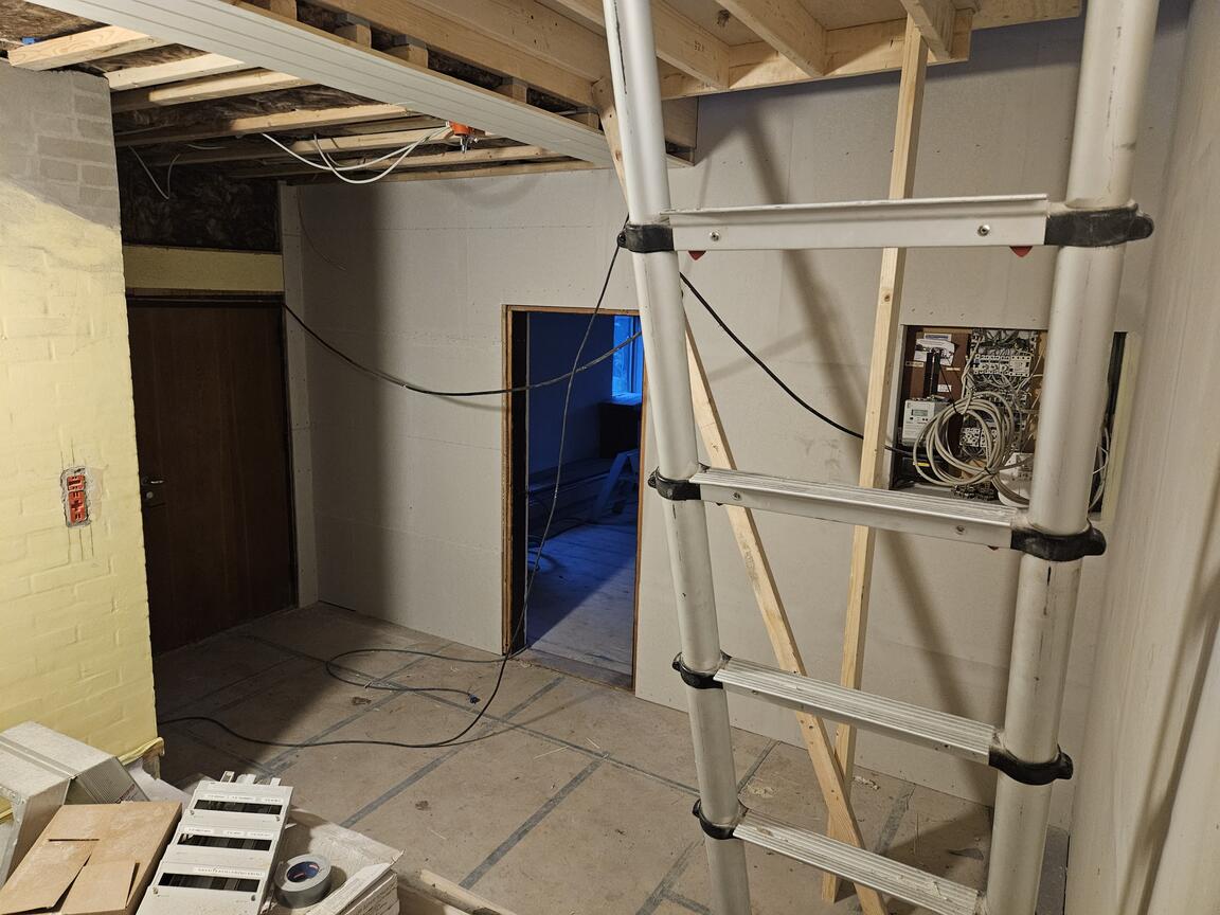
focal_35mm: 23
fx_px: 811
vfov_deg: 58.9
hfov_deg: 73.9
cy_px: 458
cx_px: 610
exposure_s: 1/33.3
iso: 500
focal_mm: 5.4
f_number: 1.8
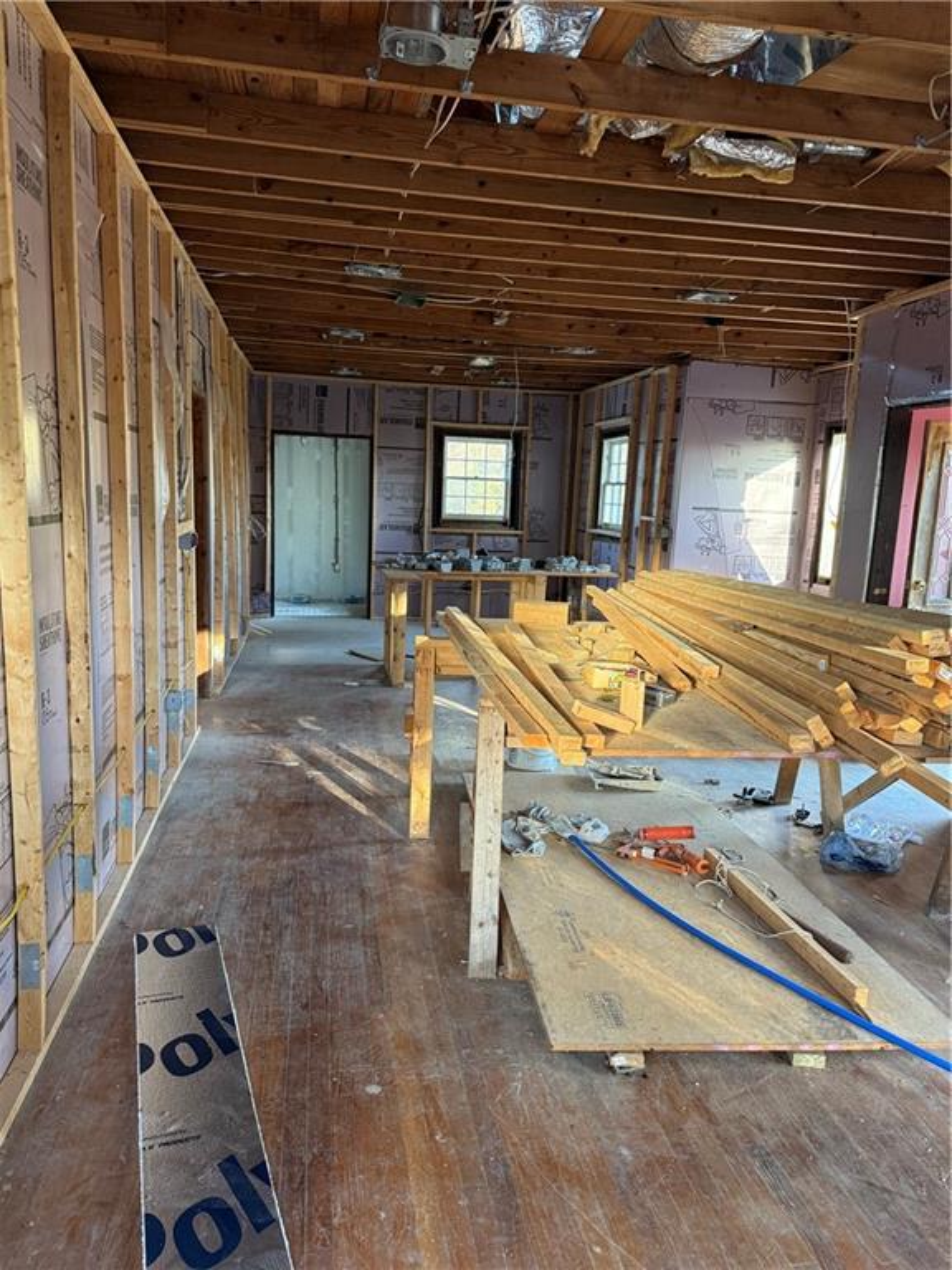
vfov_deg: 71.6
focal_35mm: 24
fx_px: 880
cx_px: 476
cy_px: 635
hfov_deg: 56.8
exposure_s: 1/60
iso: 250
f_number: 1.78
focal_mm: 6.76
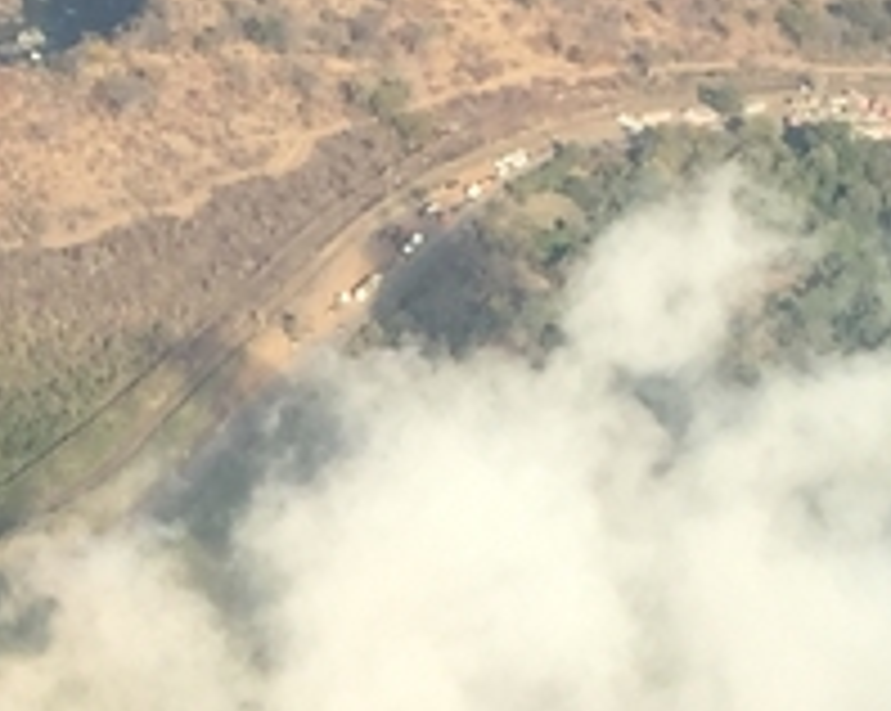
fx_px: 4821
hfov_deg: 10.5
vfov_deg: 8.4
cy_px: 657
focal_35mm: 183
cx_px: 112
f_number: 2.2
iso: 32
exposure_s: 1/879
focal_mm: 4.15
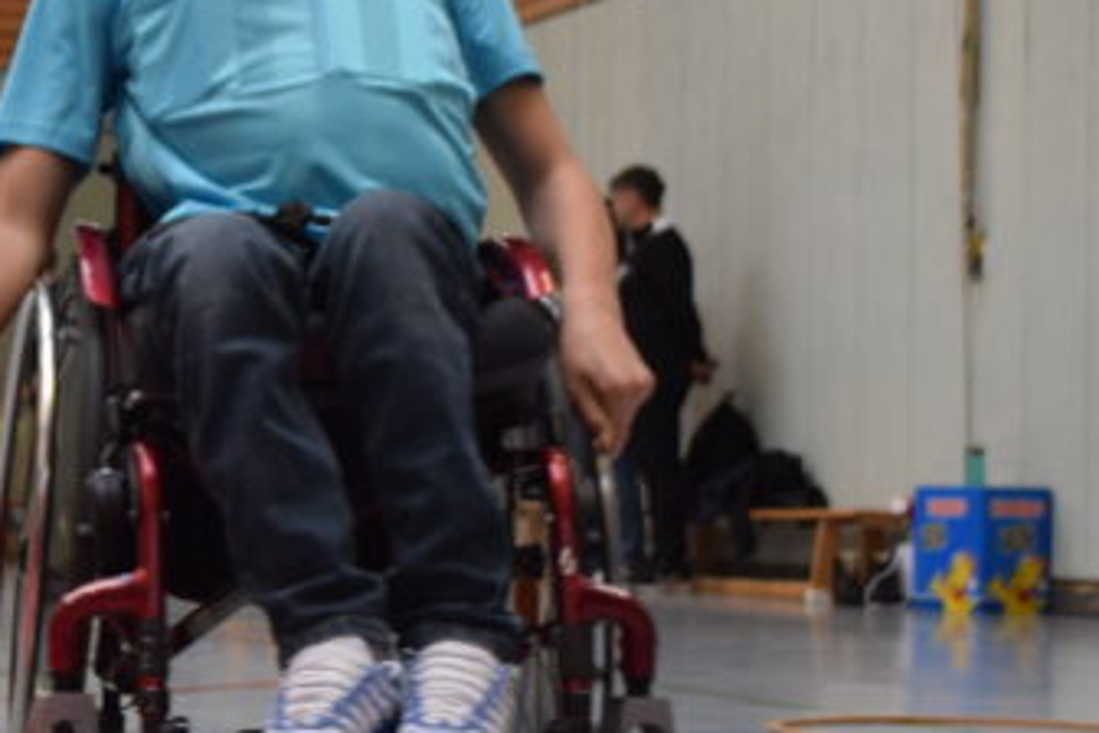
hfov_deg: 17.0
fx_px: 3633
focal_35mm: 119
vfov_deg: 11.5
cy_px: 398
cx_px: 173
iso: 400
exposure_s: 1/60
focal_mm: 26
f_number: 4
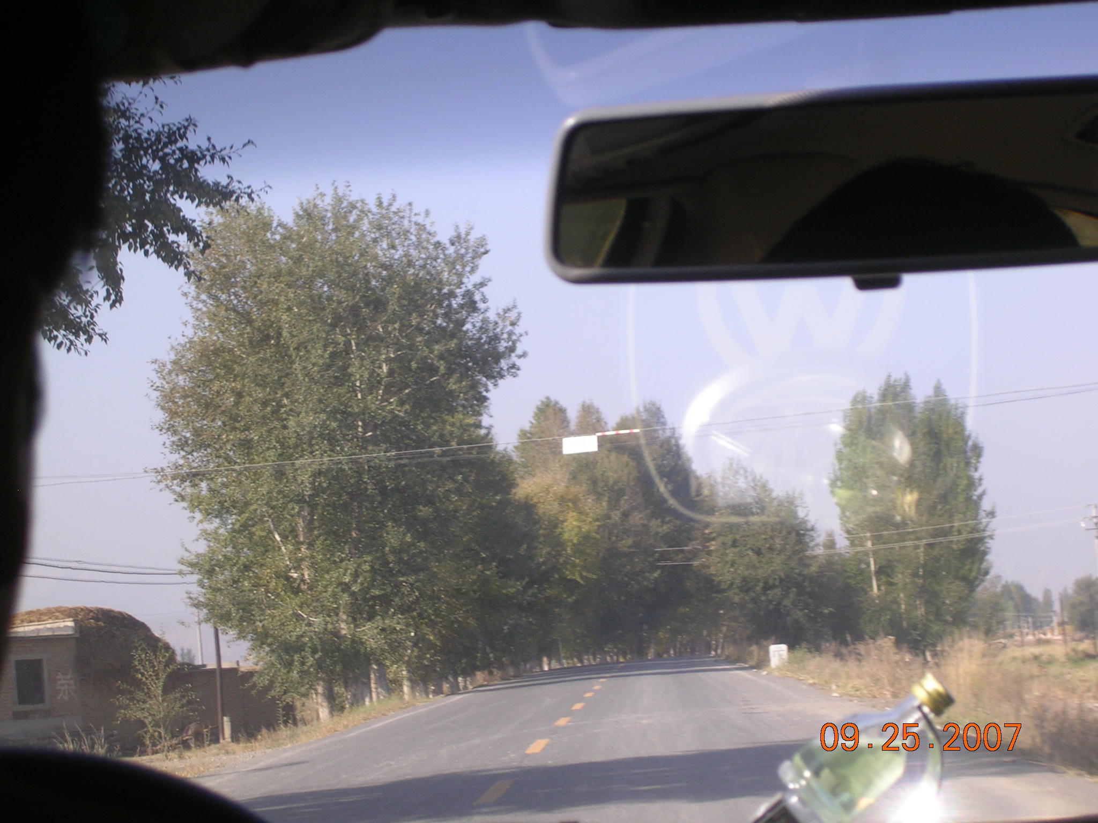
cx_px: 549
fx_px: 3648
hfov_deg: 17.1
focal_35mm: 115
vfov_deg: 12.9
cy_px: 412
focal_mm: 17.4
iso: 50
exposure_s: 1/110
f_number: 4.9
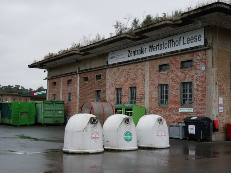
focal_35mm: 44
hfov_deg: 42.9
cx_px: 116
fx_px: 294
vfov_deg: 32.9
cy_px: 86
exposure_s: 1/60
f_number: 4.2
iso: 320
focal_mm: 22
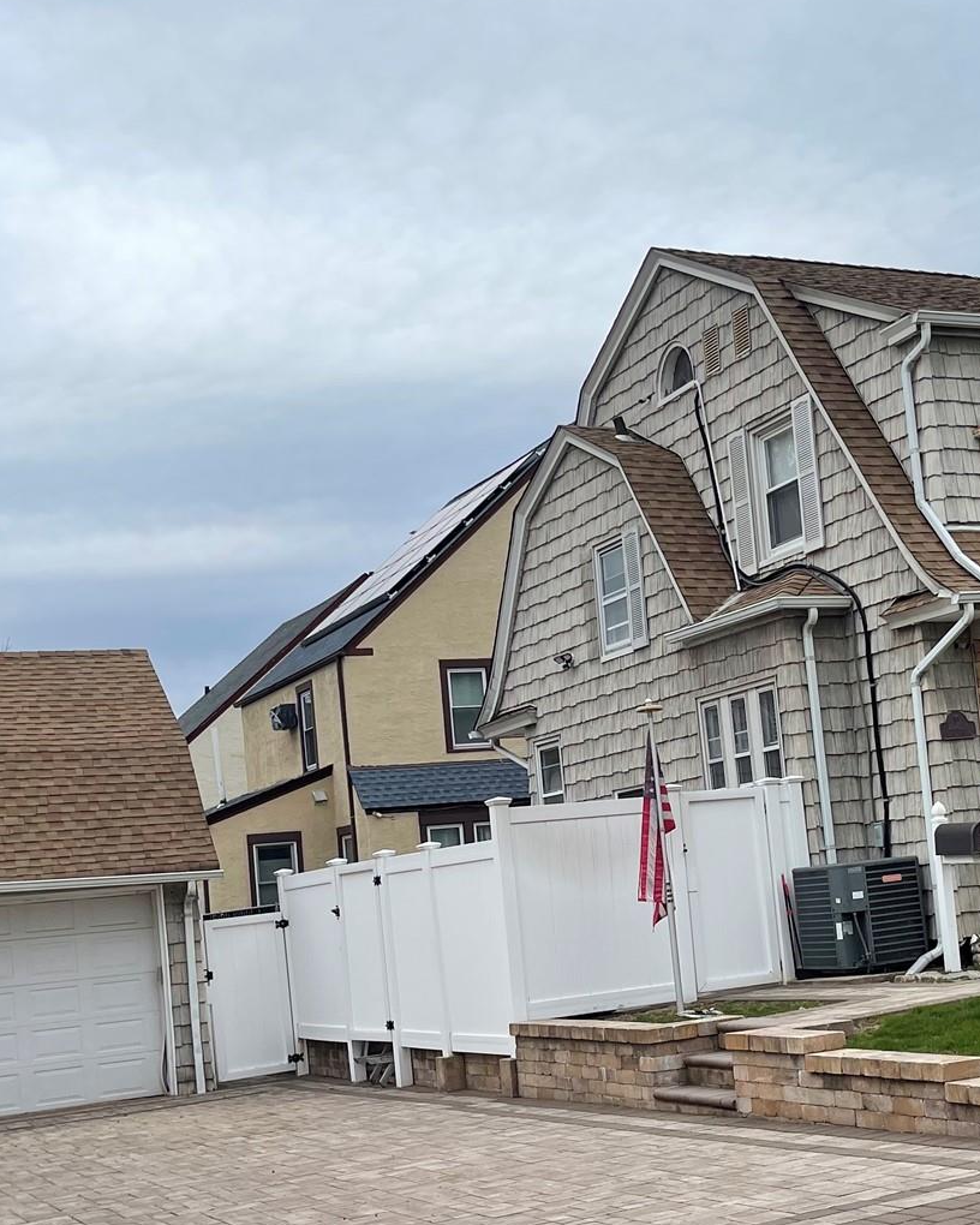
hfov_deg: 30.4
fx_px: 1777
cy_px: 733
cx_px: 709
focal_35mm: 49
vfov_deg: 37.9
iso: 32
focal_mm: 5.1
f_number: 1.6
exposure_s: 1/2336
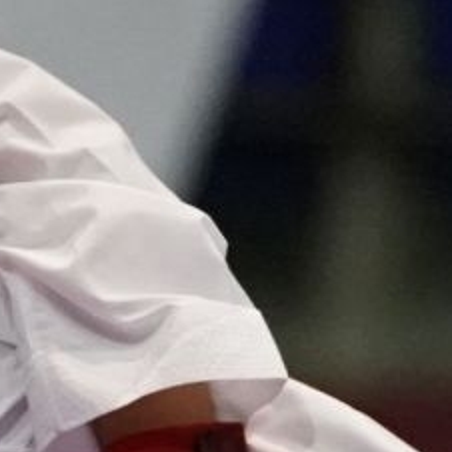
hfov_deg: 0.9
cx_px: 40
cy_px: 524
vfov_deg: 0.9
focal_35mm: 1913
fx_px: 28261
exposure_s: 1/800
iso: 6400
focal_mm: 189
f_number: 2.8
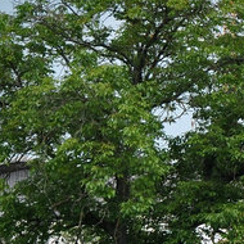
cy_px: 53
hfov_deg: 3.1
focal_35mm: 564
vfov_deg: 3.1
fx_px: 4498
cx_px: 679
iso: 320
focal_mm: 70
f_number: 7.1
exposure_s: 1/1000
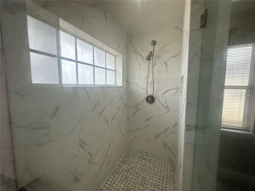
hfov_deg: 102.1
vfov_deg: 85.7
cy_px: 96
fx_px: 103
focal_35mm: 14
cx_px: 128
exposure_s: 1/145
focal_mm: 2.22
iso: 40
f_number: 2.2
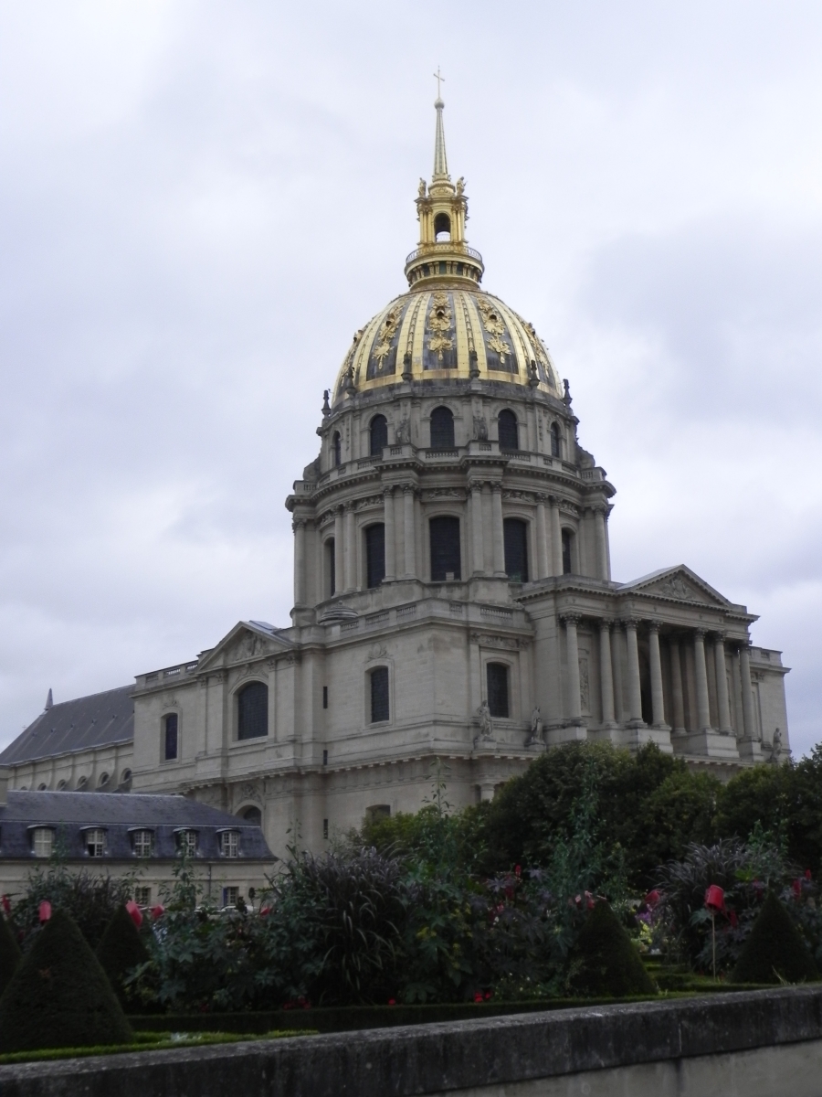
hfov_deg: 31.5
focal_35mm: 46
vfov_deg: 41.2
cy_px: 548
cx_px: 411
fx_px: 1456
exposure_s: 1/575
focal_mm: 8.2
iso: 160
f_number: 6.3
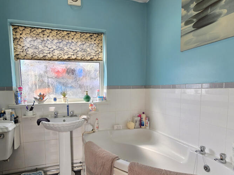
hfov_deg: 81.7
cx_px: 109
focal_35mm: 20
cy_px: 106
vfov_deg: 65.3
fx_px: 135
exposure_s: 1/100
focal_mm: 2.2
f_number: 2.2
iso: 64
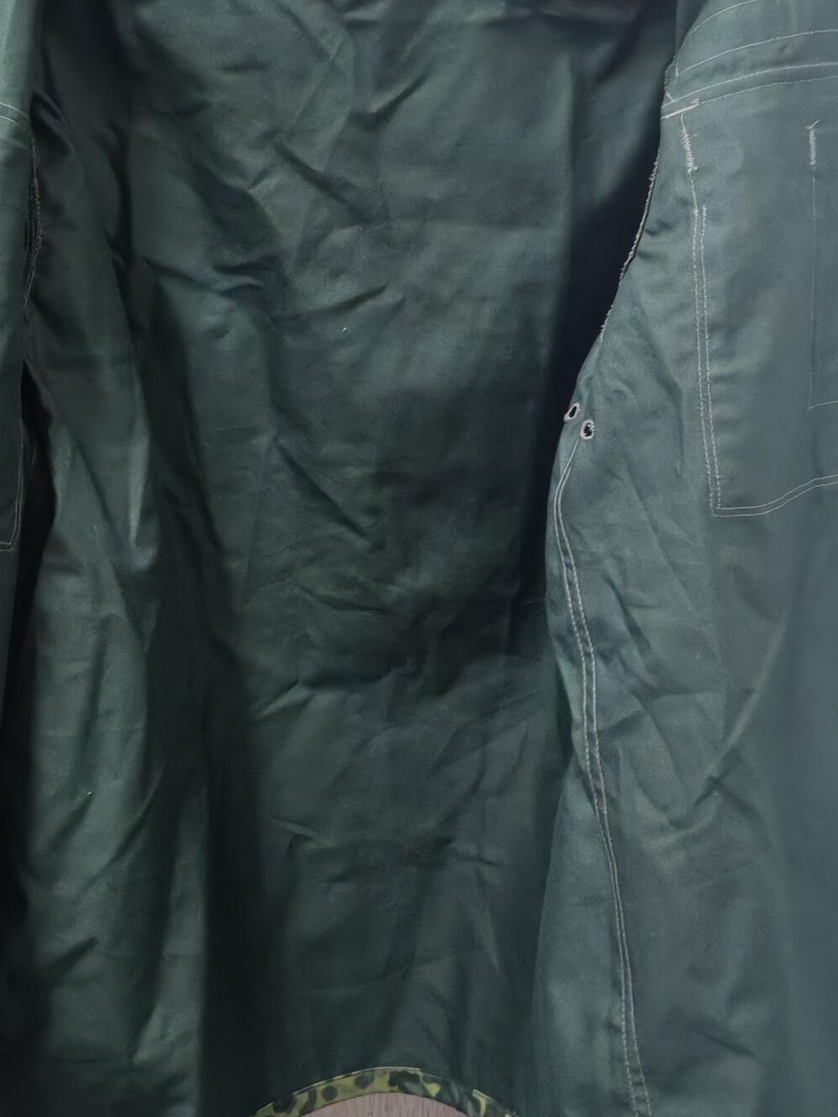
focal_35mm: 54
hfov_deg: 27.0
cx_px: 332
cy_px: 490
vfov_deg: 35.5
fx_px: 1743
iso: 1000
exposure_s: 1/20
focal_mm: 5.52
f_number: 1.95
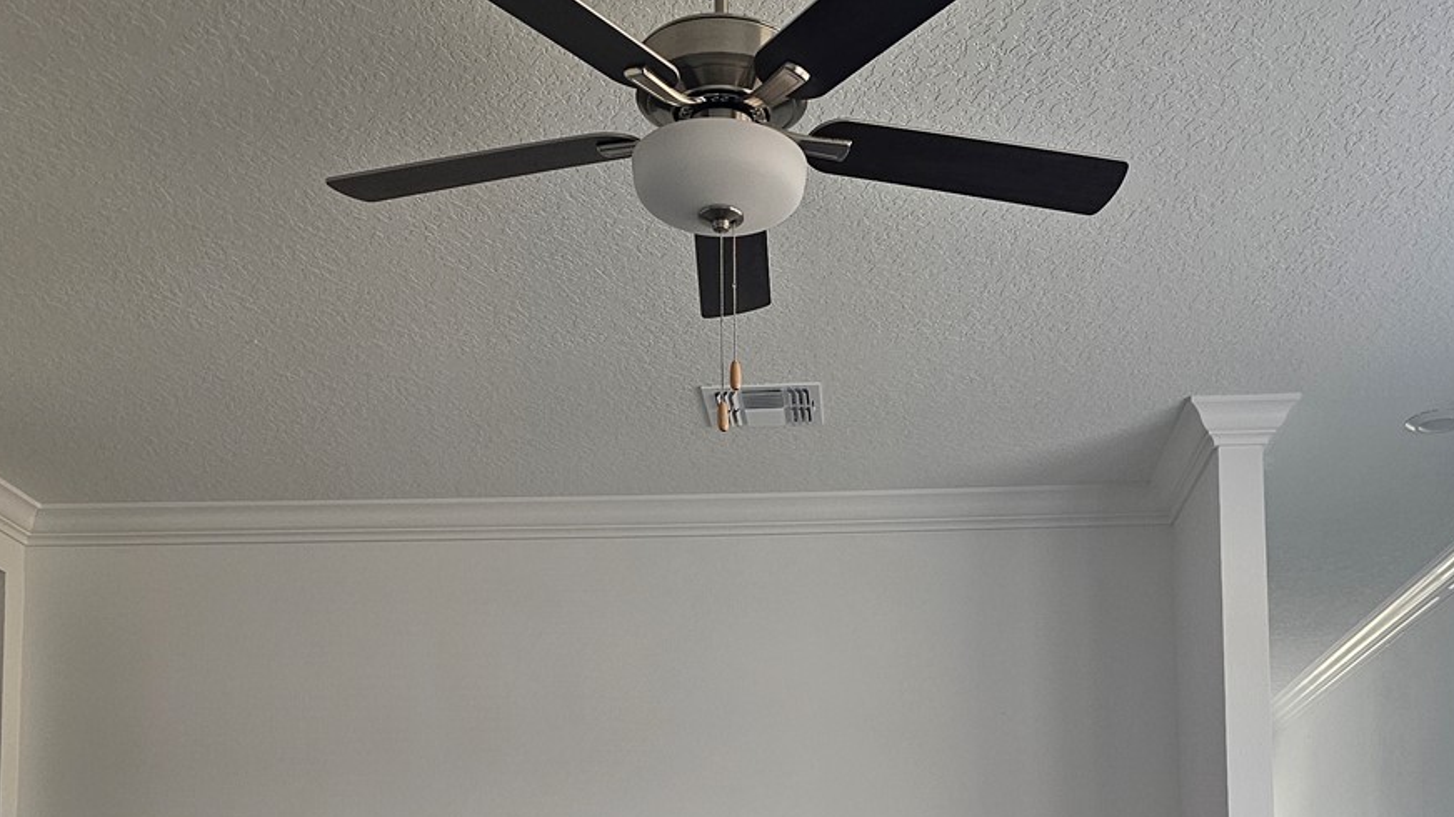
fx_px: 1773
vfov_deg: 24.3
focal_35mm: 46
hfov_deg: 44.5
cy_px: 892
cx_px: 809
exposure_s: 1/180
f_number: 1.7
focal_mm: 6.3
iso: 125
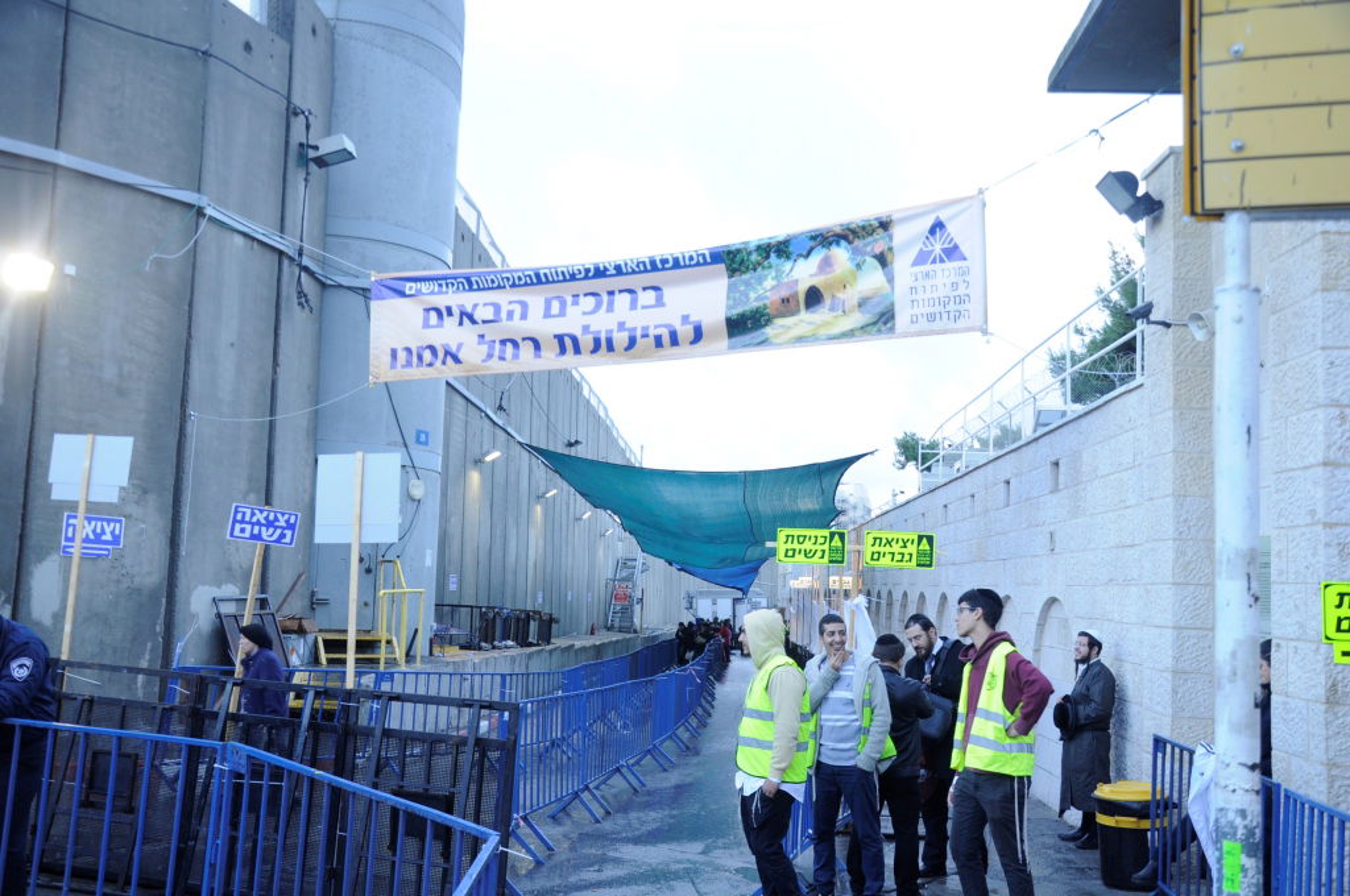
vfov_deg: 39.9
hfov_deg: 57.3
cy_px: 448
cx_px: 675
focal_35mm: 33
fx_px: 1236
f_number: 5.6
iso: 500
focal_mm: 22
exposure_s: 1/60
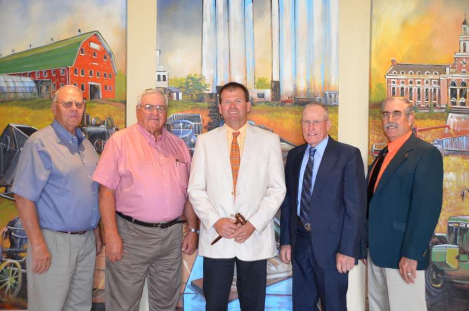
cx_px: 234
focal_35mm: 39
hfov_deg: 49.6
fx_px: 507
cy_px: 156
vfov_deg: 34.1
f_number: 4
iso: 1100
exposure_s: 1/60
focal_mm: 26
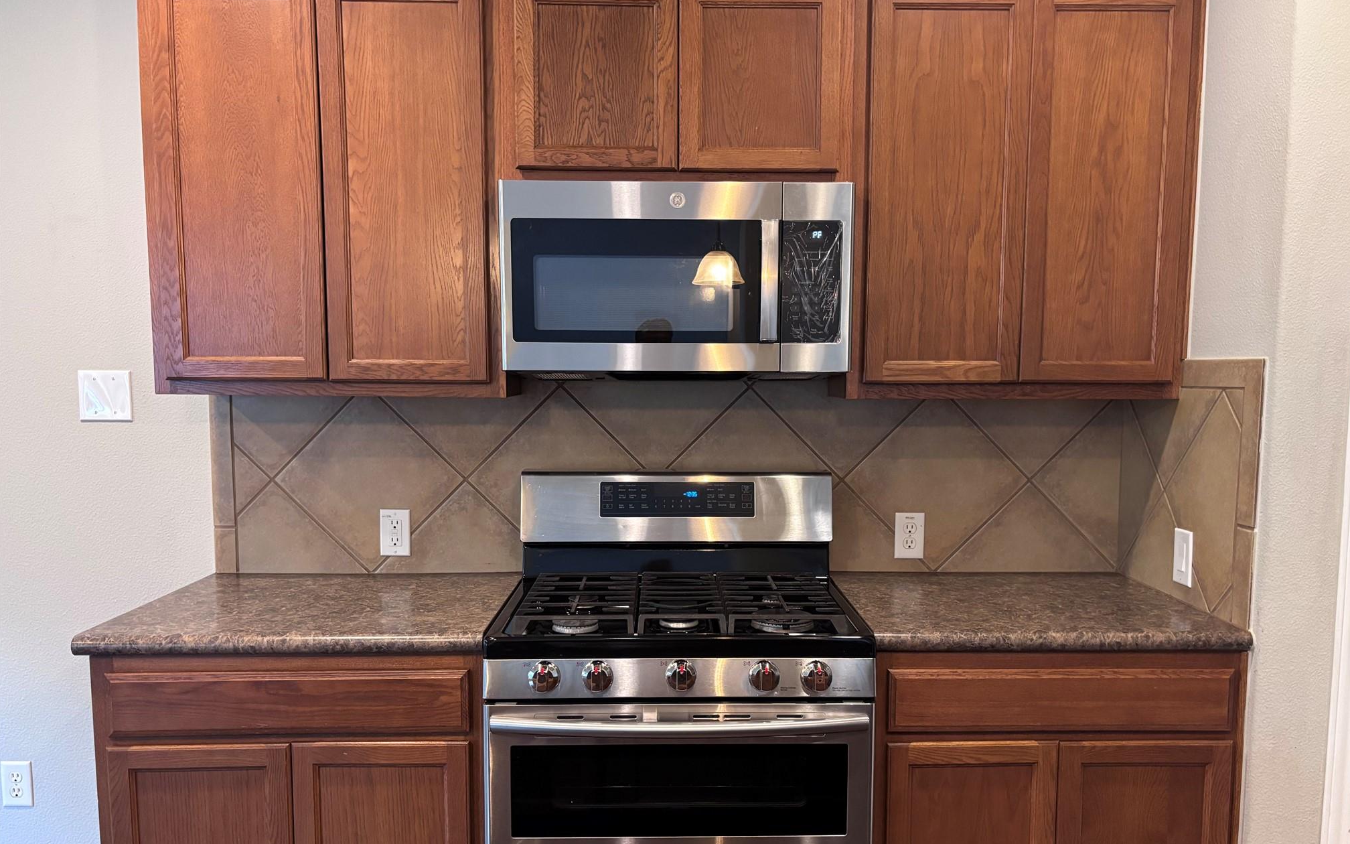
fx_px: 1030
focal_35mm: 28
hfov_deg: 66.5
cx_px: 683
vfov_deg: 44.5
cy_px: 472
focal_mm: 5.96
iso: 500
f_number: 1.6
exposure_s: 1/60
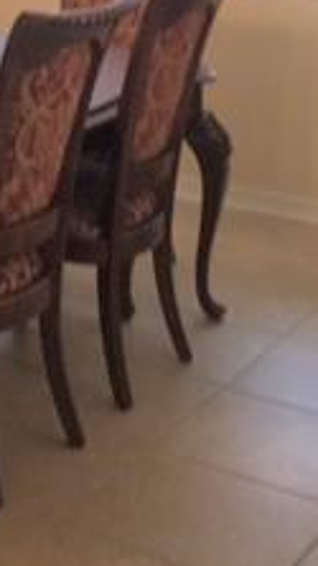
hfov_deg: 12.1
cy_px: 8
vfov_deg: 22.6
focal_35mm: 91
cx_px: -272
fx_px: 1363
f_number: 2.2
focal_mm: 4.15
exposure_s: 1/15
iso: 50
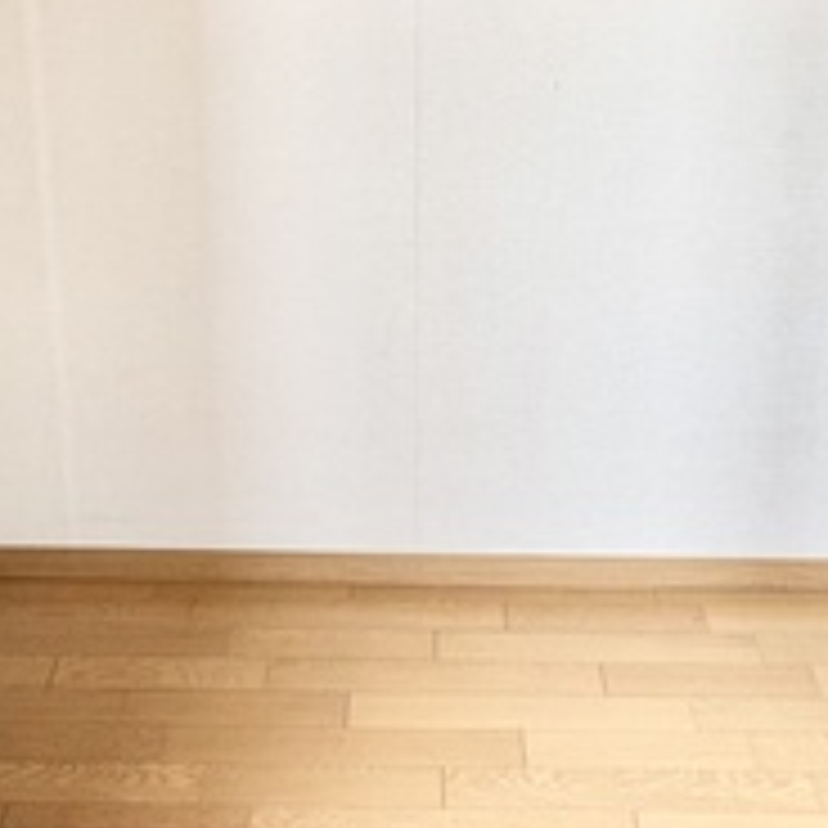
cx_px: 418
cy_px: 88
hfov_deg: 36.1
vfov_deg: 34.1
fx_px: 1272
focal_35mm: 47
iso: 50
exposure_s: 1/99
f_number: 2.2
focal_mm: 2.22
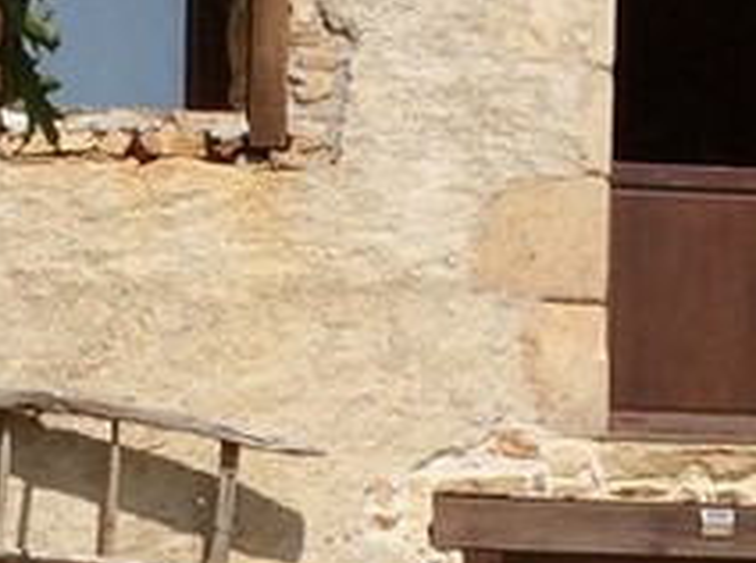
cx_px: 264
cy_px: 750
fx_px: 3290
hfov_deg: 13.1
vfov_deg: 9.6
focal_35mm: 151
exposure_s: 1/1466
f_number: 2.4
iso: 32
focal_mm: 3.3
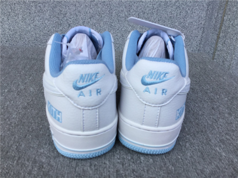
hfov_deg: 58.4
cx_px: 119
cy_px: 89
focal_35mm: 31
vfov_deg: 45.4
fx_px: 213
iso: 25
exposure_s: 1/471
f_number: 2.4
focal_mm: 3.3
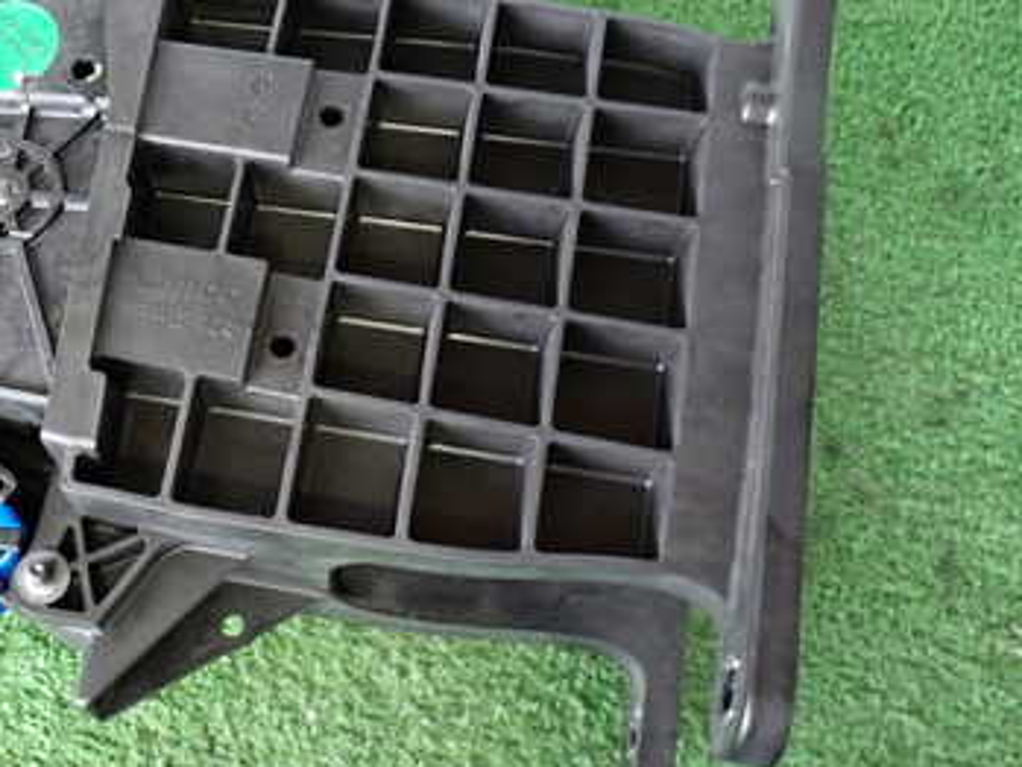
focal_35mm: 43
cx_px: 149
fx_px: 1270
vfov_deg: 33.5
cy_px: 307
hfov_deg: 41.2
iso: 320
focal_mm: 4.5
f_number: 2
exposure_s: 1/30
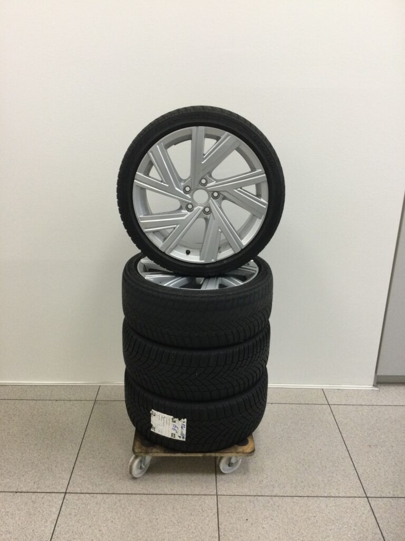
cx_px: 202
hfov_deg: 45.4
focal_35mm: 31
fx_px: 484
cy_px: 270
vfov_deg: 58.4
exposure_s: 1/33
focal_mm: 3.3
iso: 100
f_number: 2.4
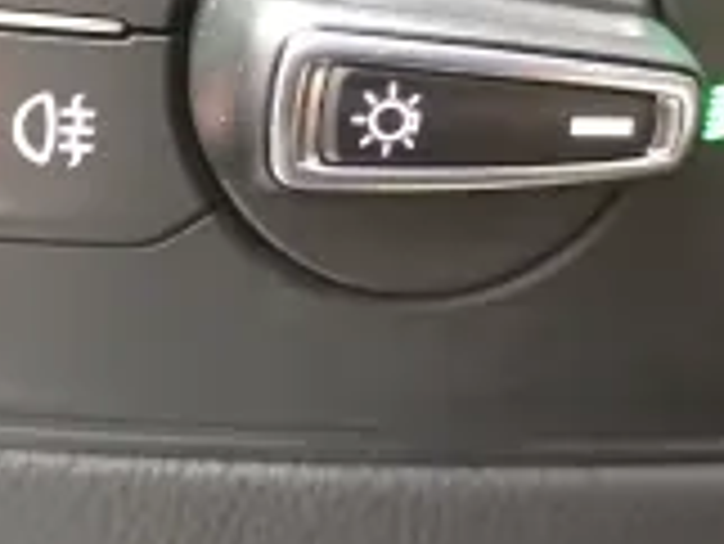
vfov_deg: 25.0
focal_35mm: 56
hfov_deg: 34.3
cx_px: 360
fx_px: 1172
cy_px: 13
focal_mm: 4.65
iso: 1600
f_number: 1.8
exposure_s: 1/12.5
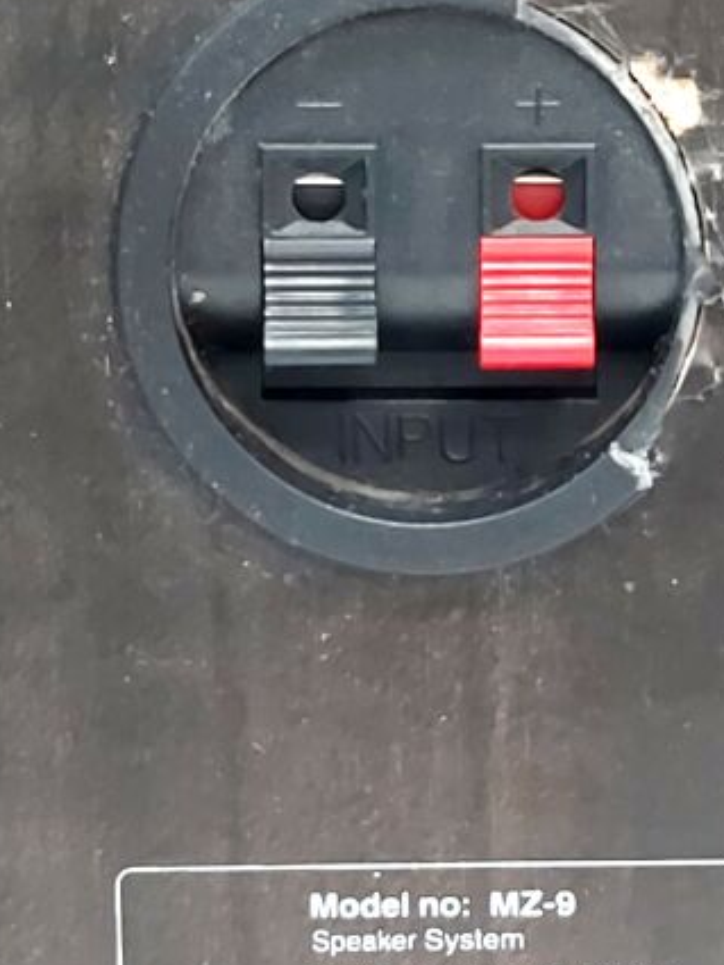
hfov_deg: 30.7
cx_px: 483
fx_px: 1310
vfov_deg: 40.4
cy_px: 488
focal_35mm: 47
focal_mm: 3.92
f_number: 1.7
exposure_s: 1/33
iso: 250
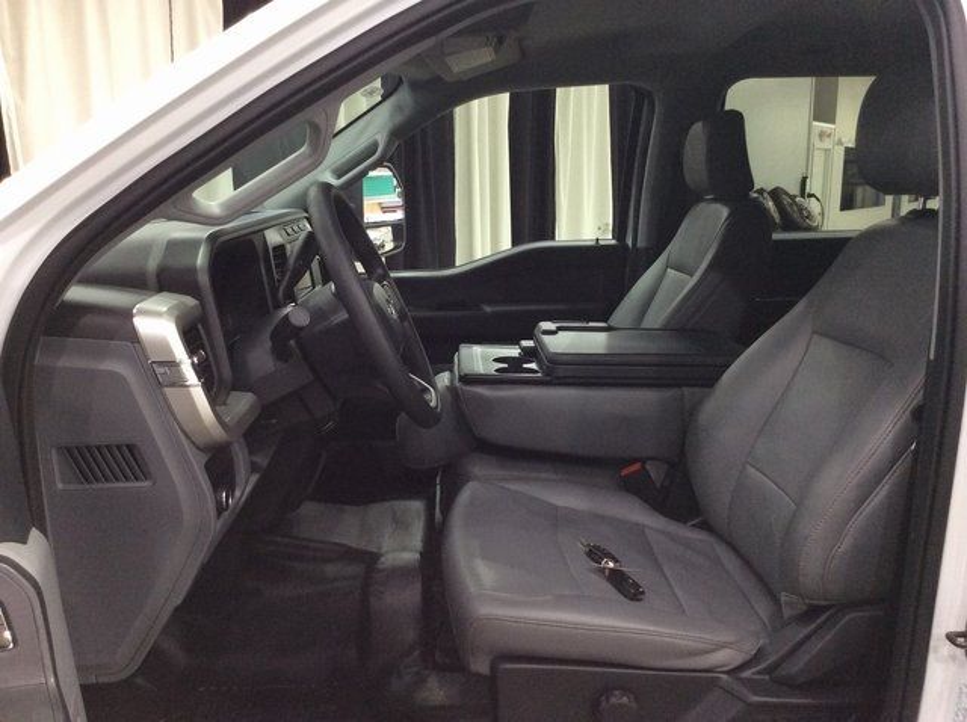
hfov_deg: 56.9
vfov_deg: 44.1
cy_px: 361
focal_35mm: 32
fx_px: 893
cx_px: 484
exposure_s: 1/25
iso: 125
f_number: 2.4
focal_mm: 3.3
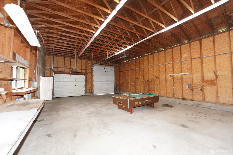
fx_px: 91
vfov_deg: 81.2
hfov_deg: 104.3
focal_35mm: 14
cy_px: 78
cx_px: 116
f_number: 4
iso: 3200
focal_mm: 14
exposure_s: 1/60
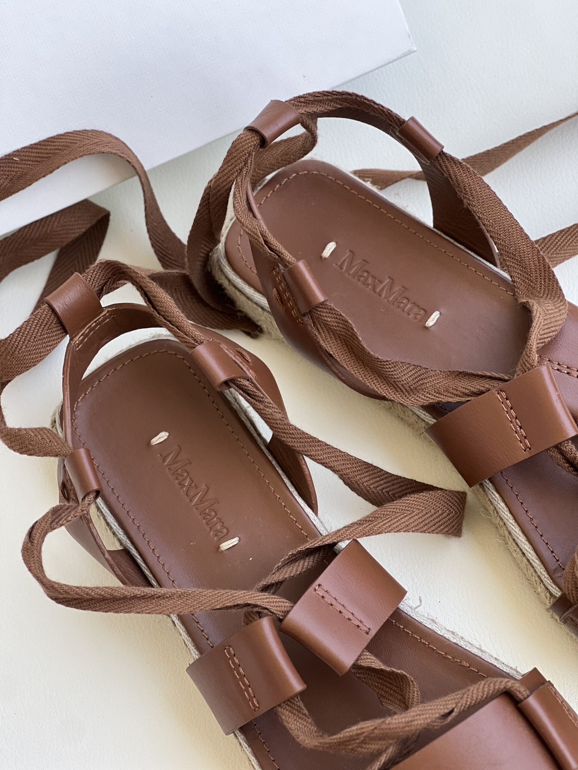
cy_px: 385
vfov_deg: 25.3
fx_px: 1714
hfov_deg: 19.1
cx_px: 289
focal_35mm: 77
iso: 80
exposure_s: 1/121
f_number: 2.8
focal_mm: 9
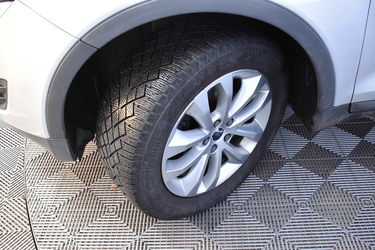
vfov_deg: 40.0
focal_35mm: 33
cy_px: 125
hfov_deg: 57.2
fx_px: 344
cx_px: 188
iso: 1250
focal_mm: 22
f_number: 5
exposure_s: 1/15
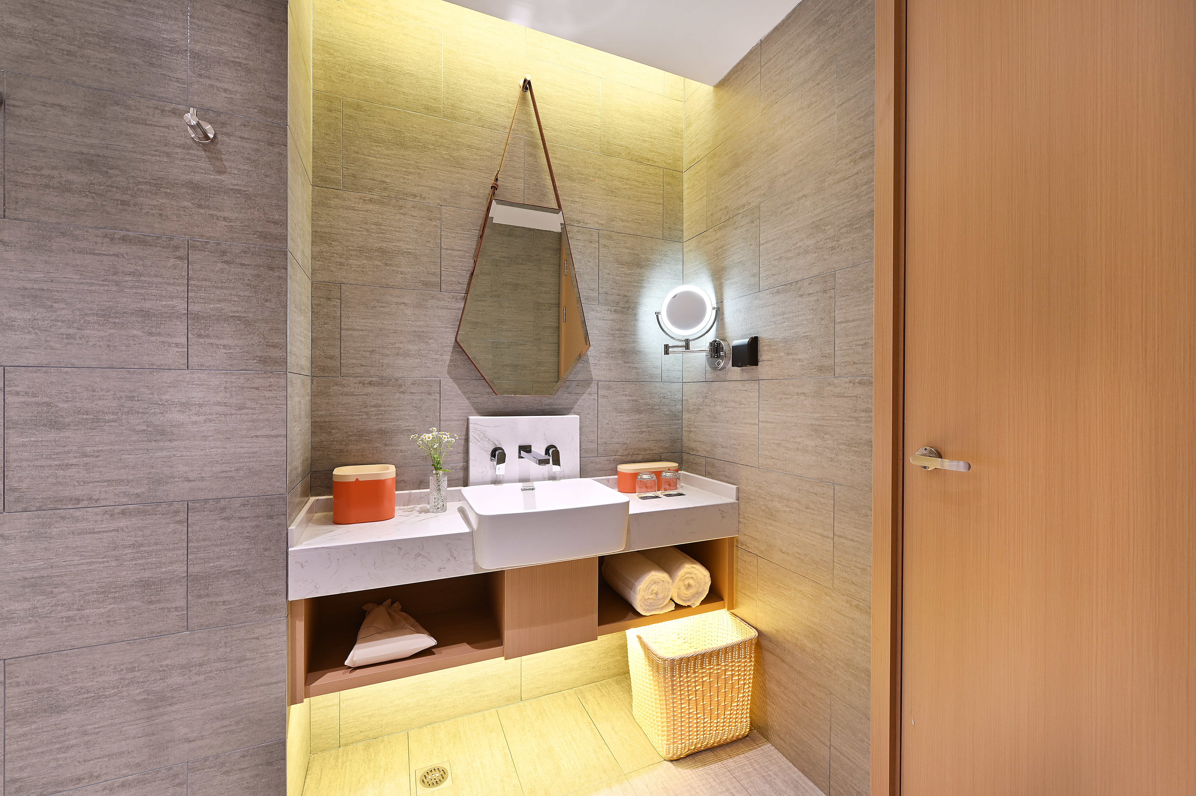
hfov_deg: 104.3
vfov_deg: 81.1
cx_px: 598
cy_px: 398
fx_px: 465
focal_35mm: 14
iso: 200
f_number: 9
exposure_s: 1/1.6
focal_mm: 14
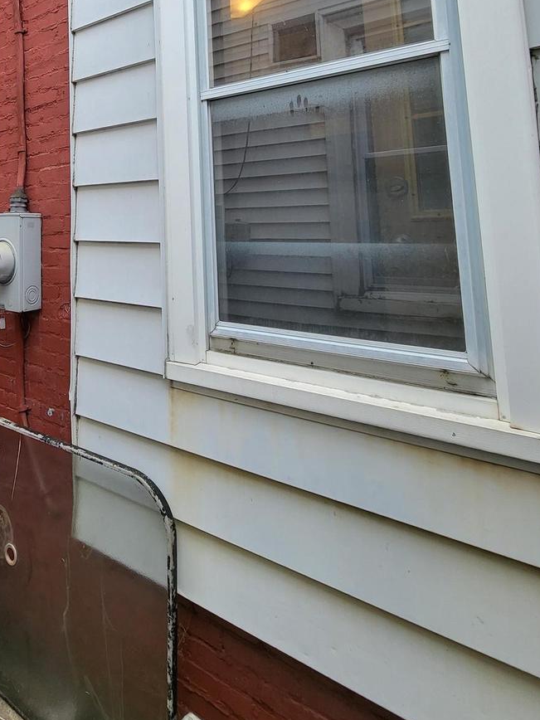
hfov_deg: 53.7
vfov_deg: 69.1
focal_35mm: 23
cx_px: 85
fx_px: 478
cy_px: 180
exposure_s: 1/147
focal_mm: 1.74
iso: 32
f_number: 2.2
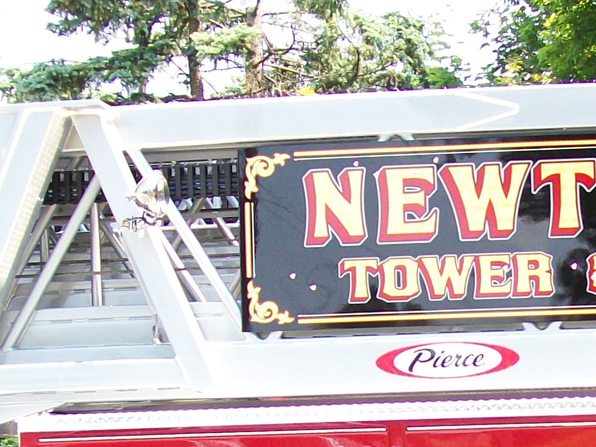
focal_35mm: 106
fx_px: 1825
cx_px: 486
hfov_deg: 18.4
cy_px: 545
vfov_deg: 13.6
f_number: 2.7
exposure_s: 1/200
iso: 64
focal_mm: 6
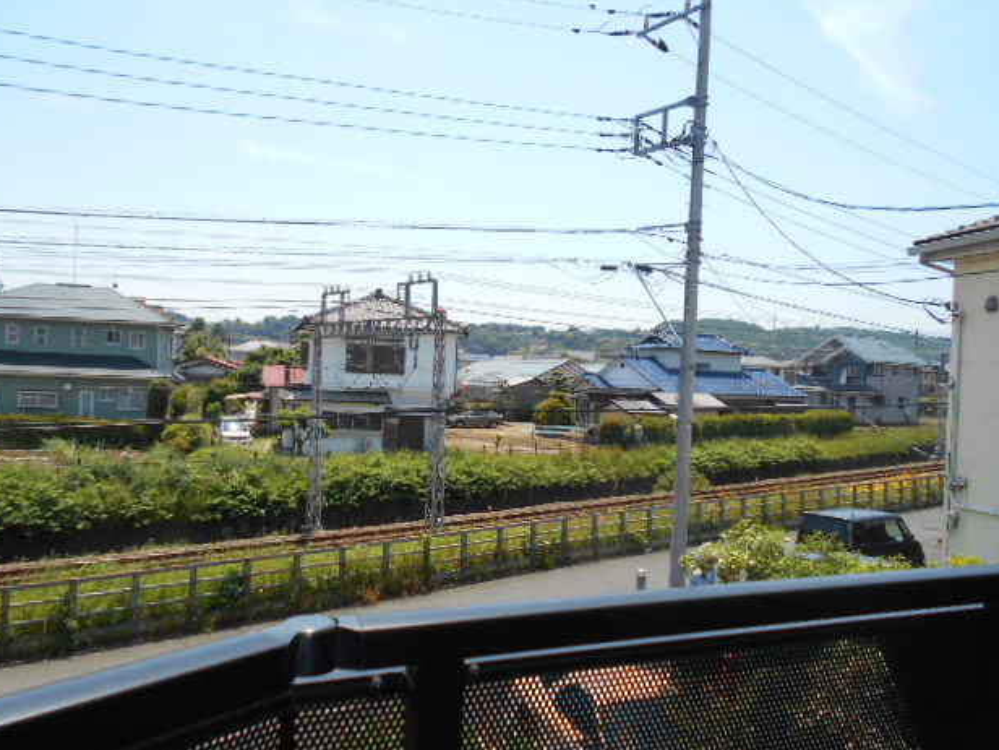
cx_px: 496
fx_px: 779
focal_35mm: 27
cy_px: 373
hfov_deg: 65.3
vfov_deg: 51.4
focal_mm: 4.6
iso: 80
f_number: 3.2
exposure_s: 1/640
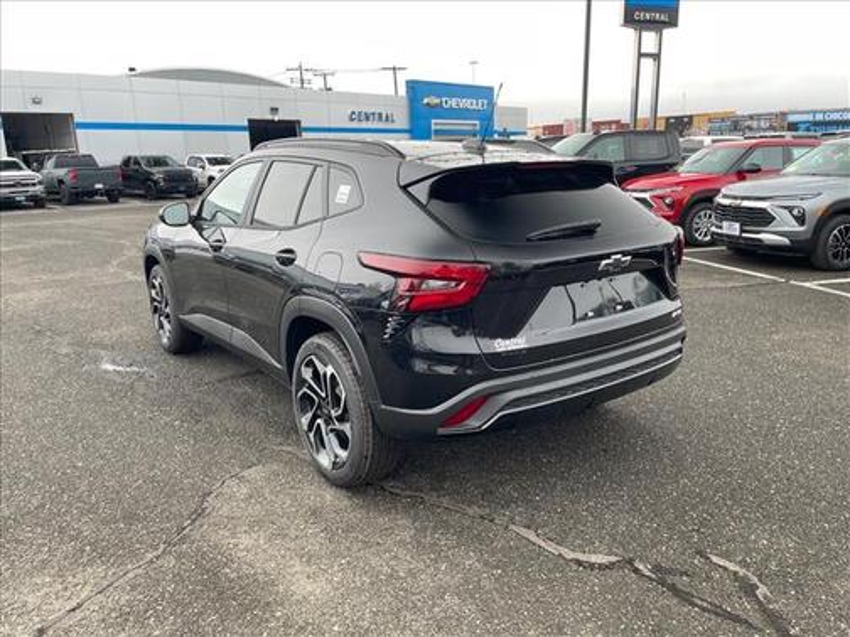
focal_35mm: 26
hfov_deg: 67.3
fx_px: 638
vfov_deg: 53.1
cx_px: 425
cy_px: 318
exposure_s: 1/121
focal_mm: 4.2
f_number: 1.6
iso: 32
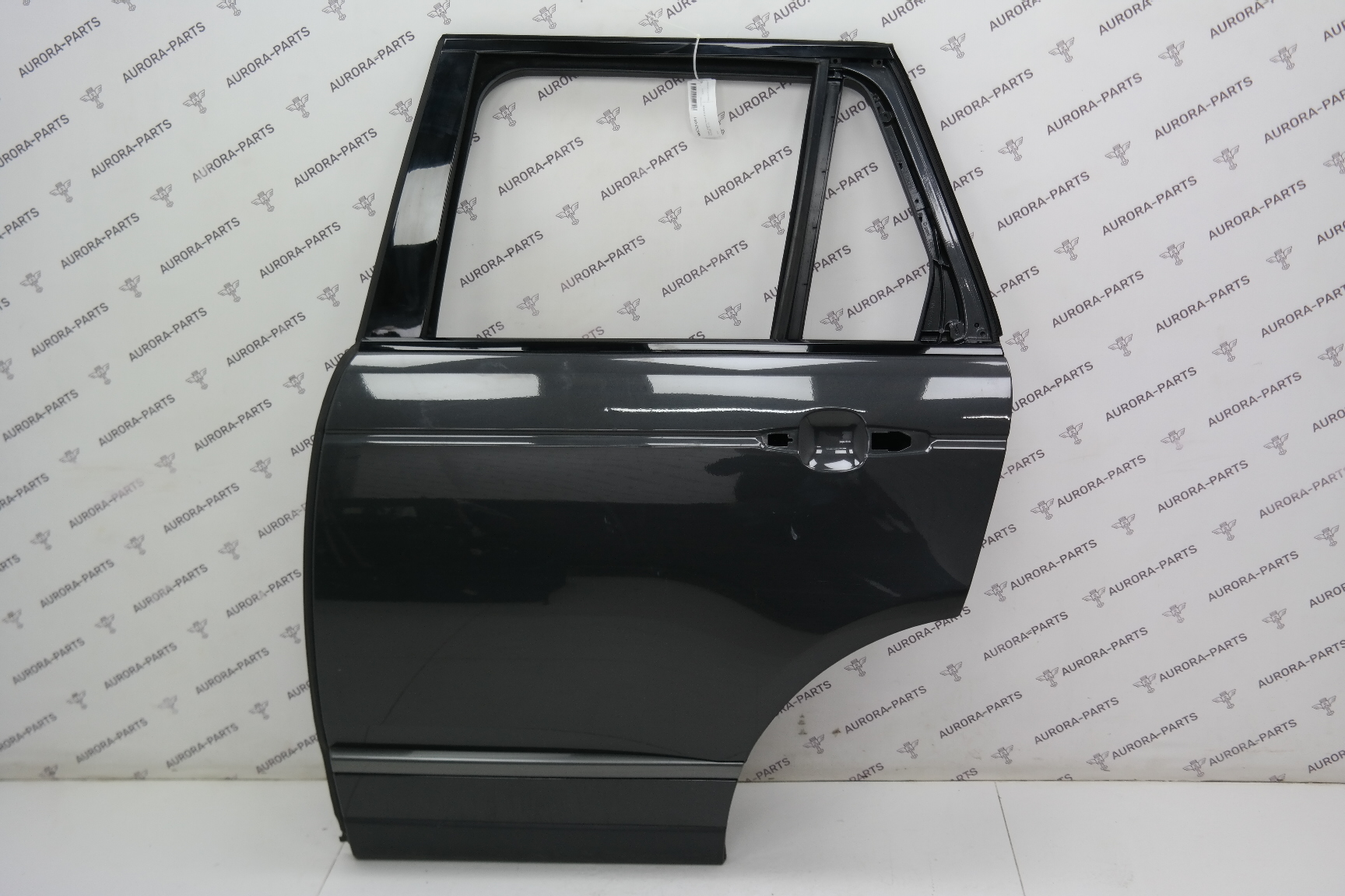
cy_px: 448
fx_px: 1532
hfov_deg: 47.4
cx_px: 672
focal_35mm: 41
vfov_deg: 32.6
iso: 200
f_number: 4
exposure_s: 1/50
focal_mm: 27
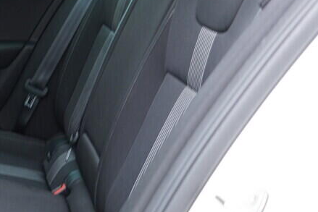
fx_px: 742
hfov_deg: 23.4
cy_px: 138
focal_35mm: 84
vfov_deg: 16.2
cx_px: 22
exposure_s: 1/40
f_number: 2.8
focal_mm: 24
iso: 400
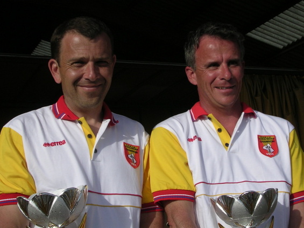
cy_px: 114
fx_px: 527
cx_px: 152
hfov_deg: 32.2
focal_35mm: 60
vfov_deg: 24.4
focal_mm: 9.1
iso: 100
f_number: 3.4
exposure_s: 1/1370
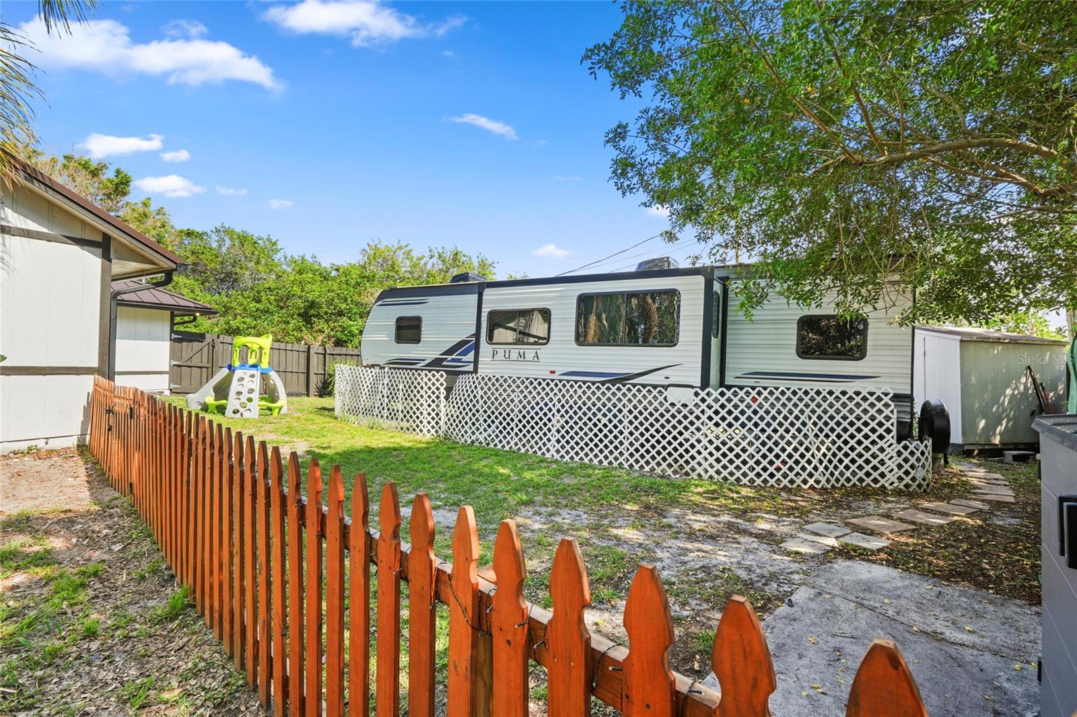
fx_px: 479
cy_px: 358
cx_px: 538
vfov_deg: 73.7
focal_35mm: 16
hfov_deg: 96.7
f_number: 10
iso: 200
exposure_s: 1/30
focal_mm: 16
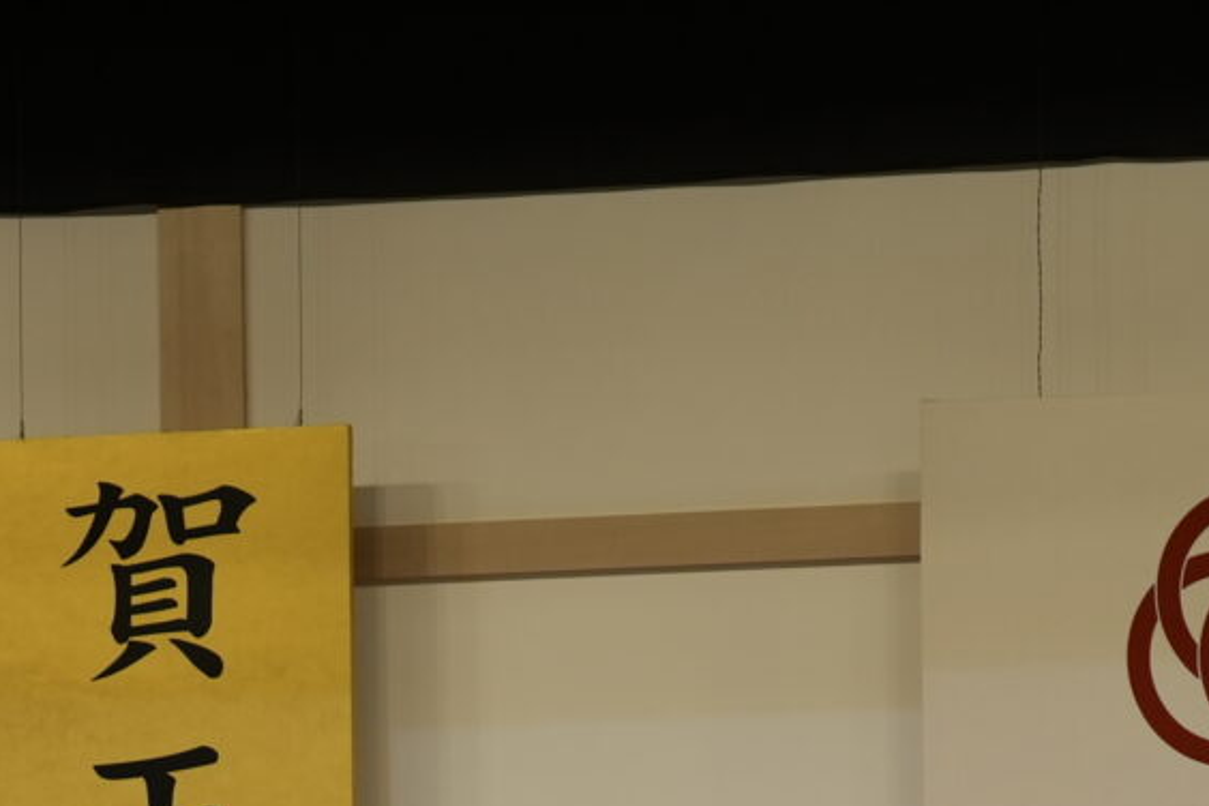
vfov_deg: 4.3
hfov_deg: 6.4
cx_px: -557
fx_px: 10679
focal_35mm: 318
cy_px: 1742
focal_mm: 70
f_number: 4.5
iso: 250
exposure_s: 1/125
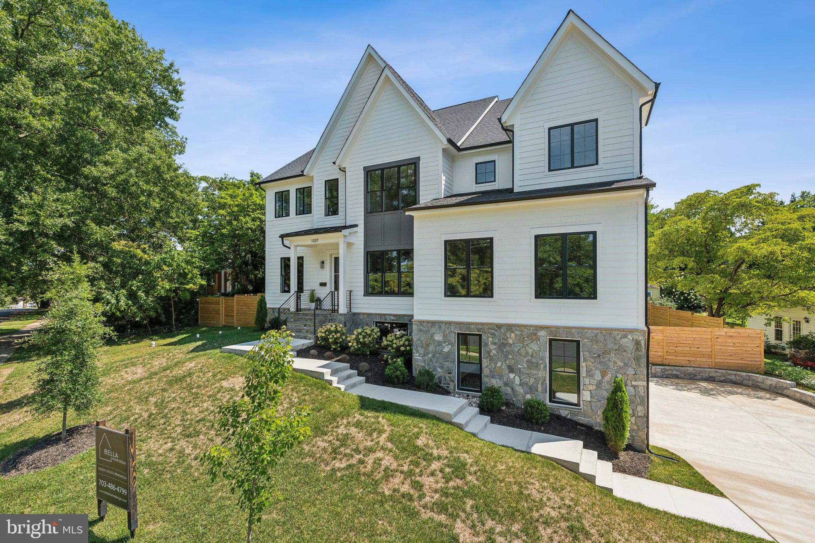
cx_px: 408
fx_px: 362
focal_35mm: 16
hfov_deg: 96.7
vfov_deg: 73.7
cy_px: 272
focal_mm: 16
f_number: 8
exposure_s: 1/400
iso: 250
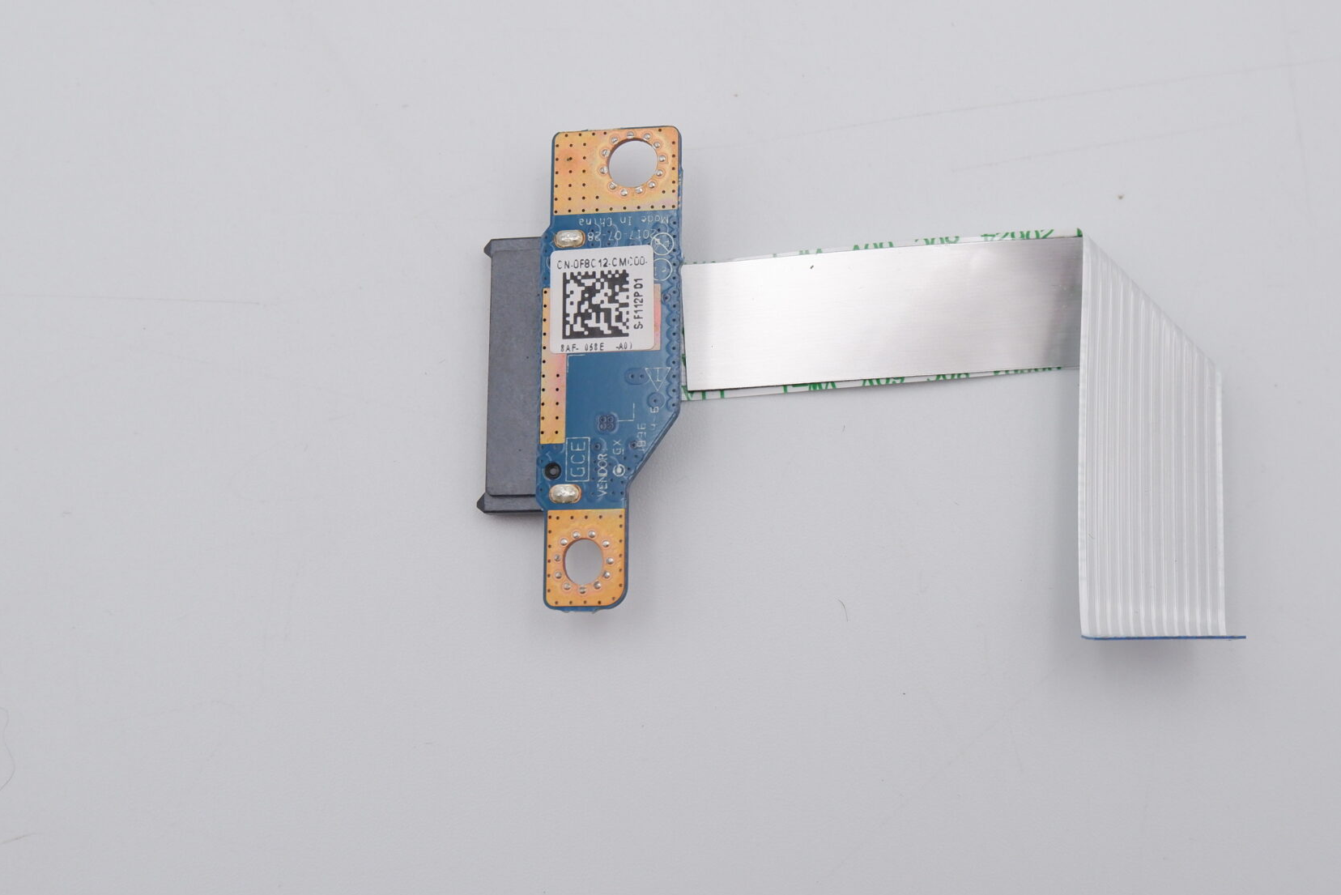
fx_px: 1900
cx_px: 724
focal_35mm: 51
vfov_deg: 26.3
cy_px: 290
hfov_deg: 38.8
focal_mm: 22.1
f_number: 5.6
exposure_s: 1/500
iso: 800
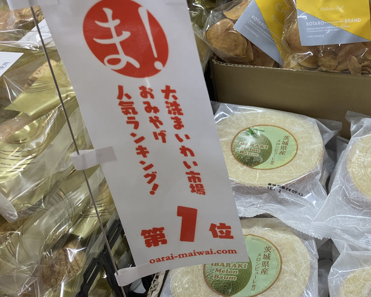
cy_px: 175
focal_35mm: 45
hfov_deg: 39.4
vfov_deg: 33.4
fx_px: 494
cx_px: 301
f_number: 1.8
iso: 80
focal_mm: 3.99
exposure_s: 1/100
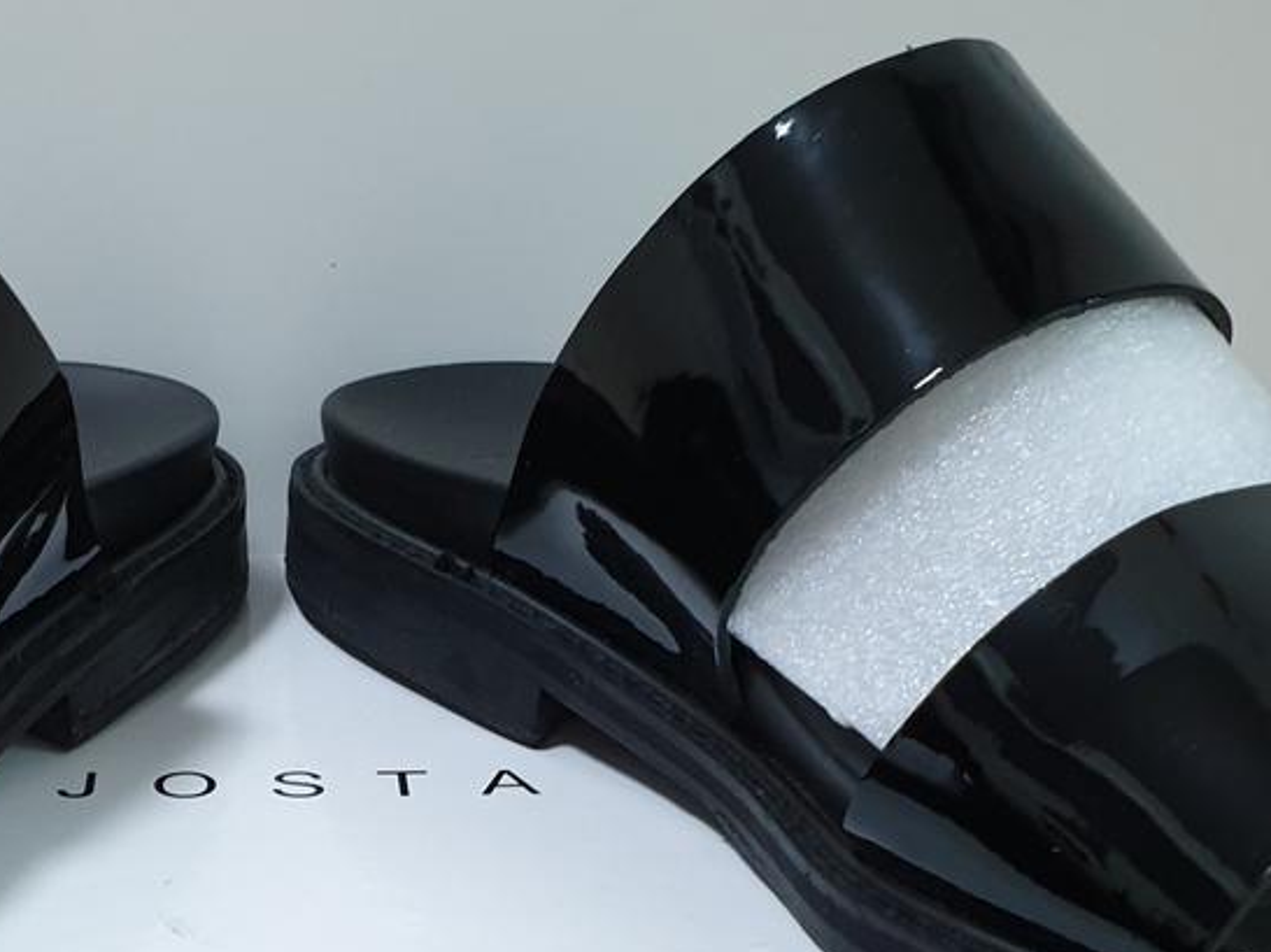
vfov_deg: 23.4
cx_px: 303
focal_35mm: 61
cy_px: 852
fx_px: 2239
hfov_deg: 31.1
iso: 200
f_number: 2.4
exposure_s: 1/60
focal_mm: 4.3
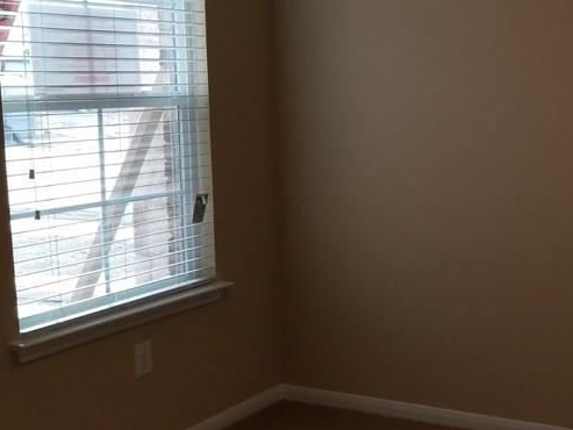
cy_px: 167
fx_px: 894
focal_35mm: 54
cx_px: 571
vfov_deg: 27.0
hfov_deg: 32.7
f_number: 1.7
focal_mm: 4.25
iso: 80
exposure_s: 1/120
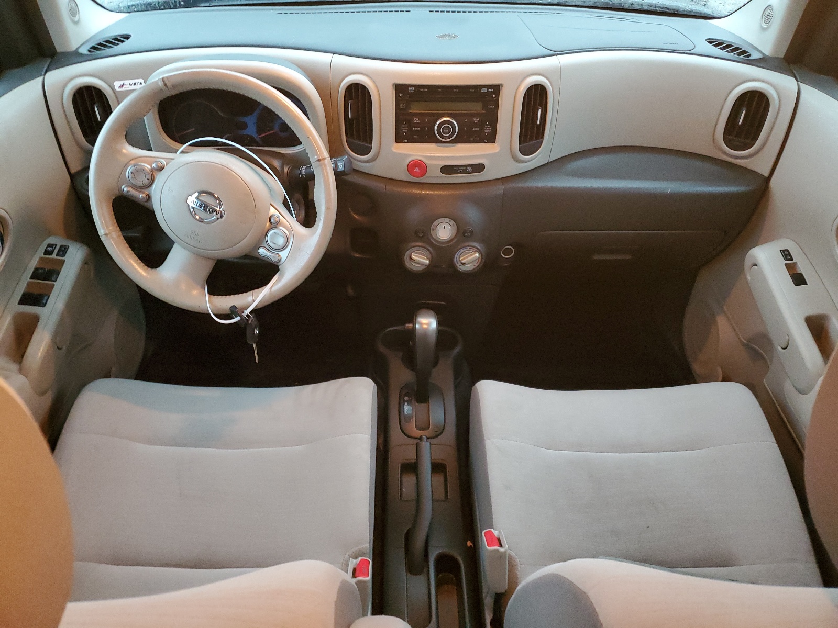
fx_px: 629
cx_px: 419
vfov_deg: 53.1
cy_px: 314
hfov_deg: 67.3
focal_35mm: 26
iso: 443
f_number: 1.5
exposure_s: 1/15
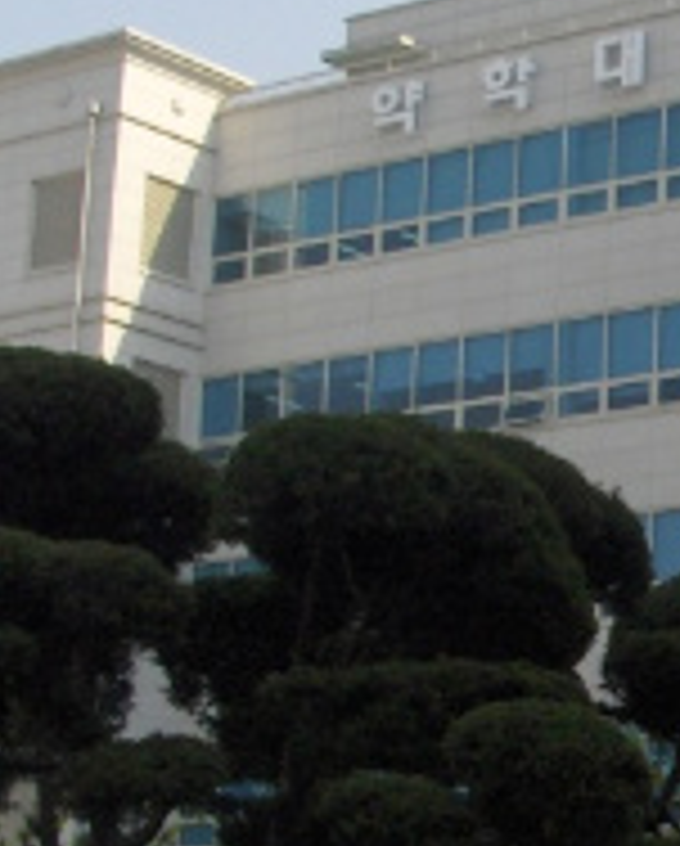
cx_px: 896
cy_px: 504
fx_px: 2911
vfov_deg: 16.5
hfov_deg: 12.9
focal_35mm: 116
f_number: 4.3
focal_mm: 5.8
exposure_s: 1/575
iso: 100
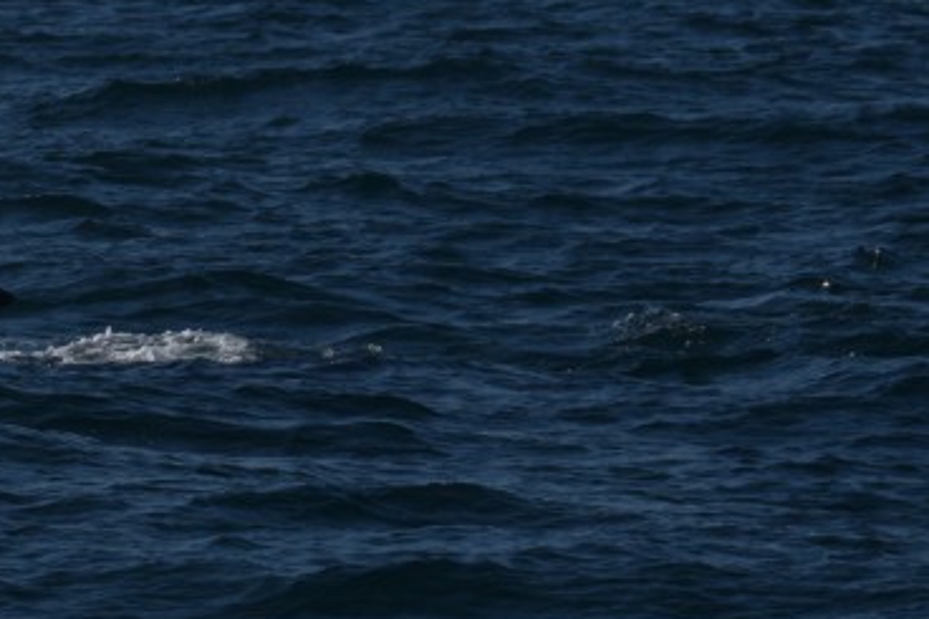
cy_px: 243
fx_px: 14779
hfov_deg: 3.6
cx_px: -351
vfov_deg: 2.4
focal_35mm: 573
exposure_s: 1/4000
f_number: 7.1
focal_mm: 130
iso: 200
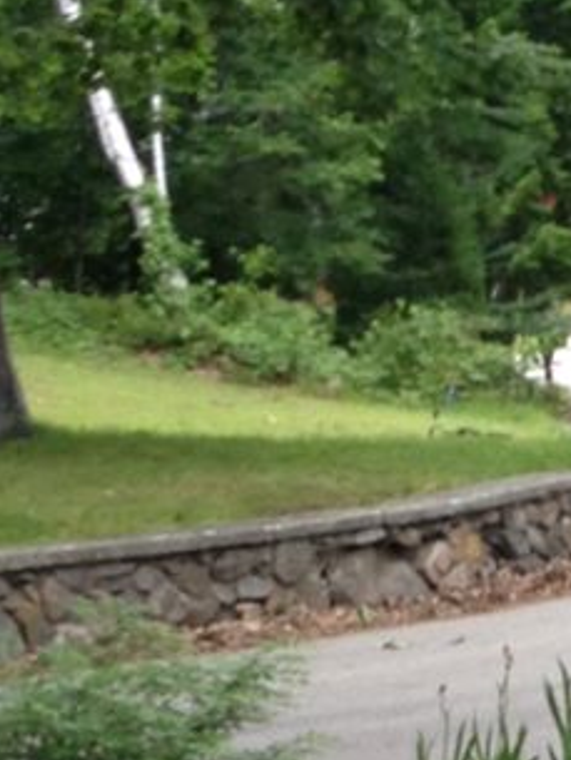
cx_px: 666
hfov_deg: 6.9
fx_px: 4703
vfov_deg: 9.0
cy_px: 1184
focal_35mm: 214
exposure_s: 1/40
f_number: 2.4
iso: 64
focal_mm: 4.28
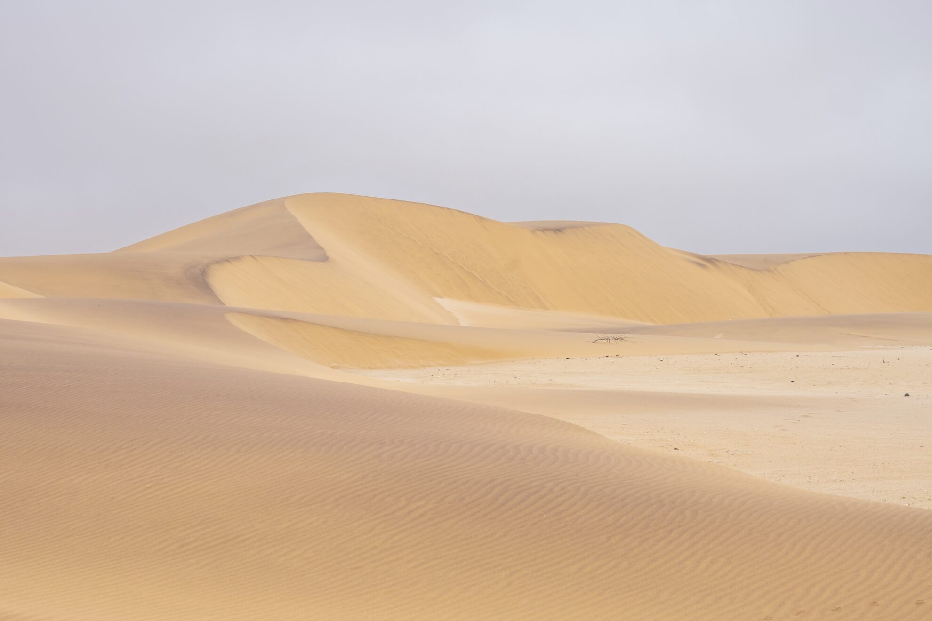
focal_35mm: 75
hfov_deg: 27.0
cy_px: 310
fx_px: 1942
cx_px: 466
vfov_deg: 18.2
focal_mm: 50
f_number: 10
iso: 200
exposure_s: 1/250
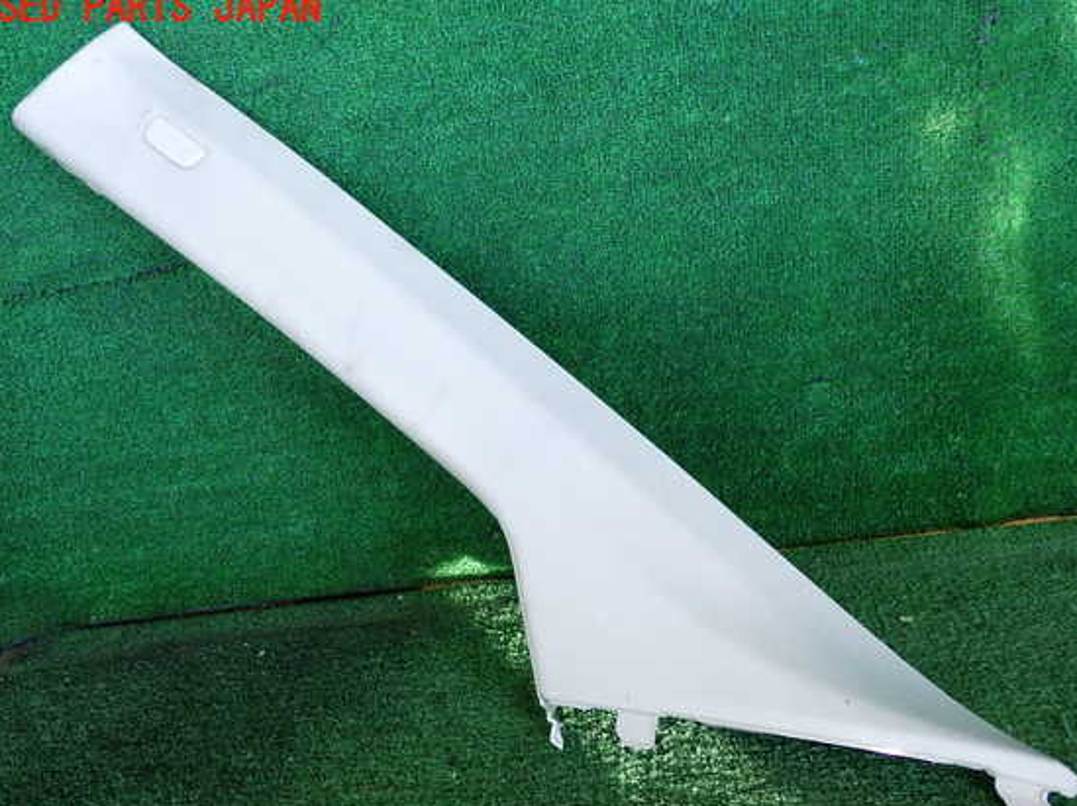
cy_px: 426
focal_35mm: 35
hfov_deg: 52.6
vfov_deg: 40.6
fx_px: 1088
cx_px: 553
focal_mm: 5.79
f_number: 2.4
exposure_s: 1/125
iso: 125
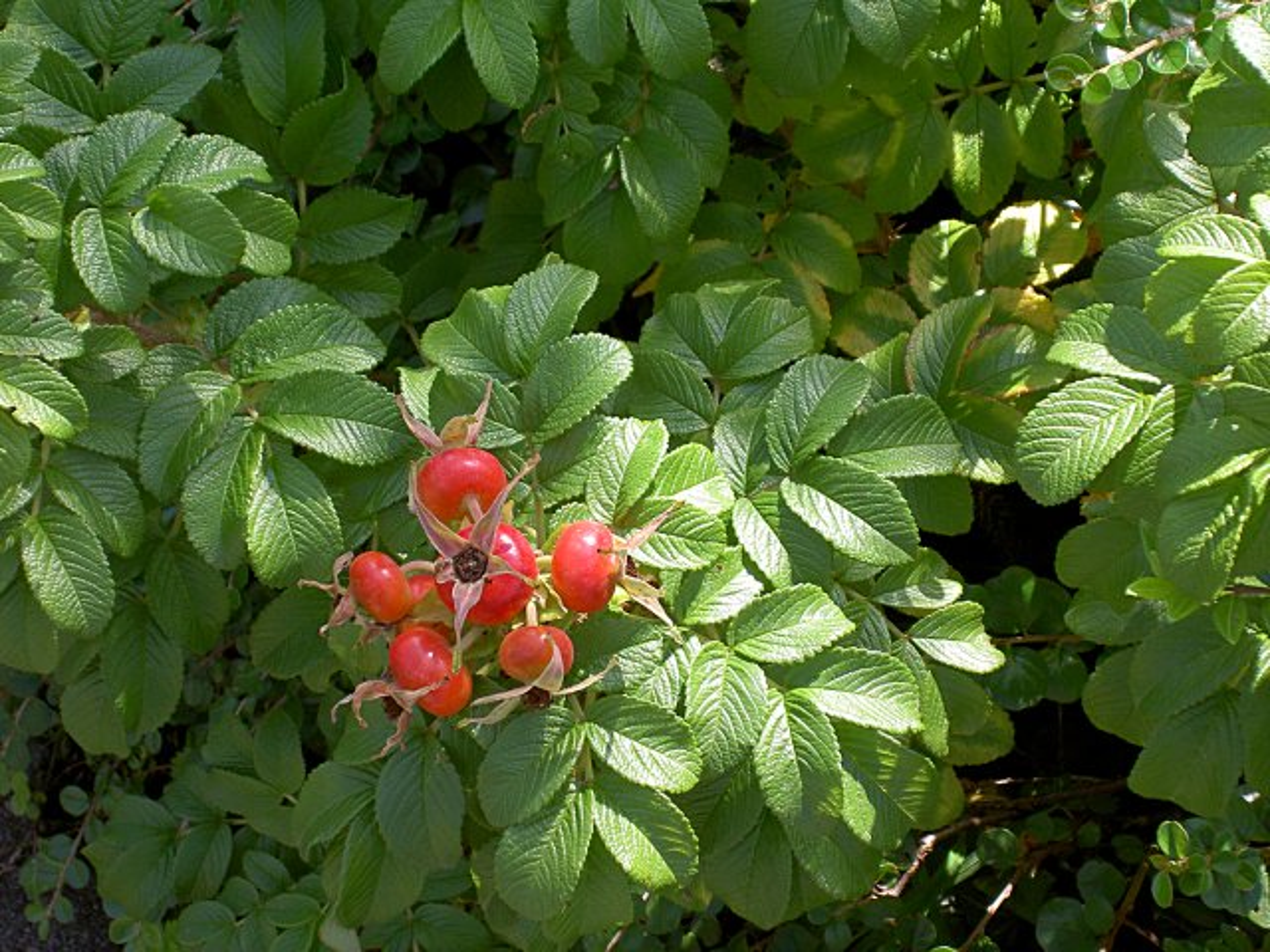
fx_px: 3742
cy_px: 476
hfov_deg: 19.3
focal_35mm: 102
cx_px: 635
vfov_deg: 14.5
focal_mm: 16.8
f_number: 4.9
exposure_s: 1/100
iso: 50
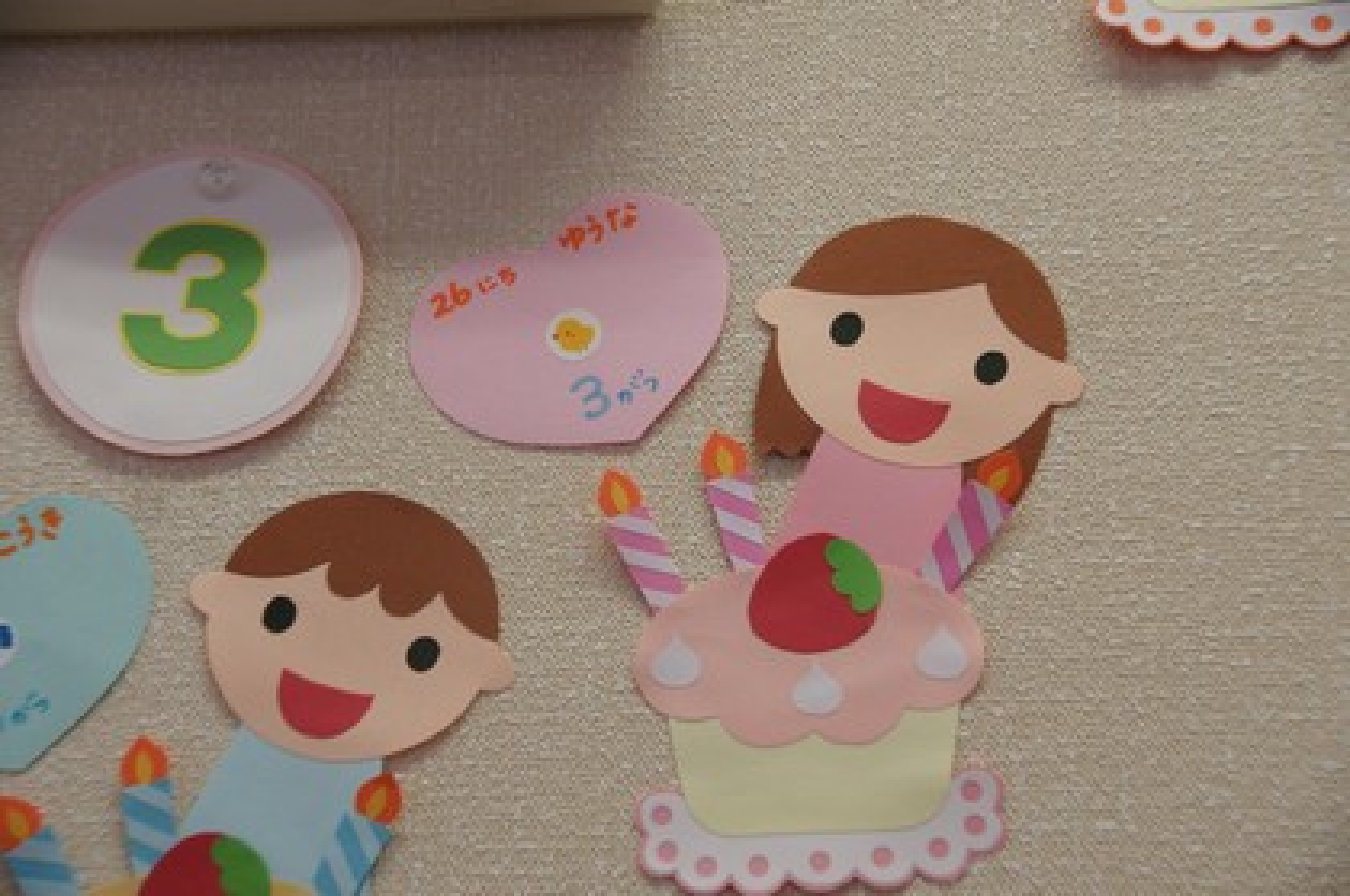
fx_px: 2528
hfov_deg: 29.9
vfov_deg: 20.1
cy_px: 448
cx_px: 675
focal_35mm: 68
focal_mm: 45
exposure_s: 1/160
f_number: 5
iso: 640
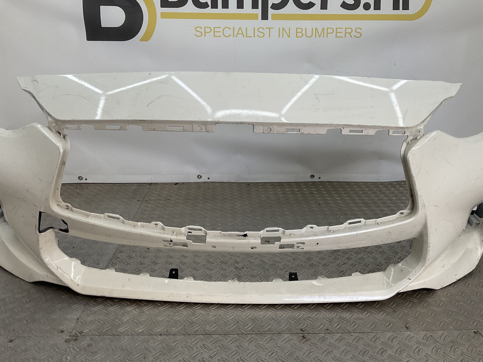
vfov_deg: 48.2
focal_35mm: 29
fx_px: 405
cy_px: 181
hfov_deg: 61.7
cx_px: 242
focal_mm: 3
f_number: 1.8
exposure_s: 1/260
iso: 16
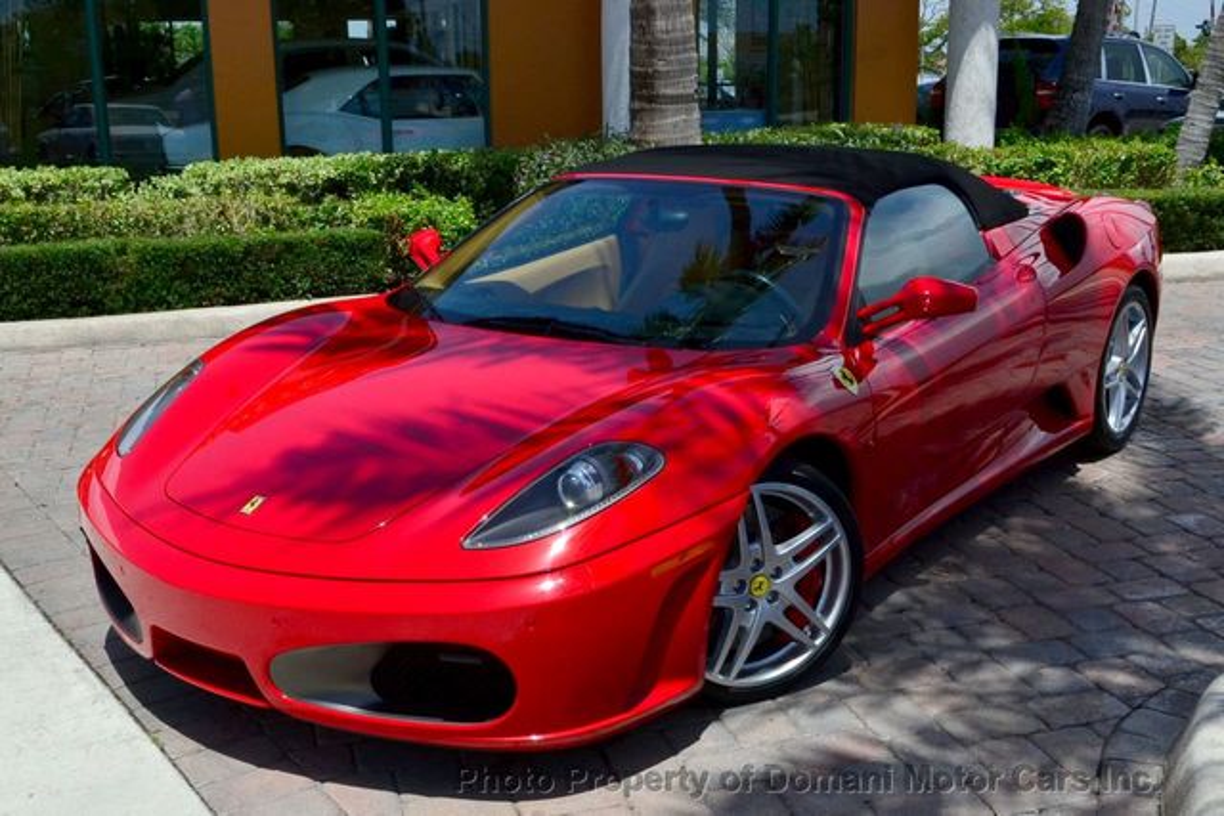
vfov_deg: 36.9
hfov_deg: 53.1
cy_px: 408
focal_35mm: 36
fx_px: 1224
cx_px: 612
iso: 800
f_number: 14
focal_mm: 24
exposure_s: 1/800
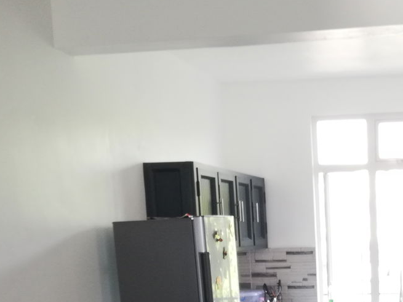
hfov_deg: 28.1
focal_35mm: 66
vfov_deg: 20.9
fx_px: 768
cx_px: 376
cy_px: 350
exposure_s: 1/50
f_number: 2.2
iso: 100
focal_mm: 3.81
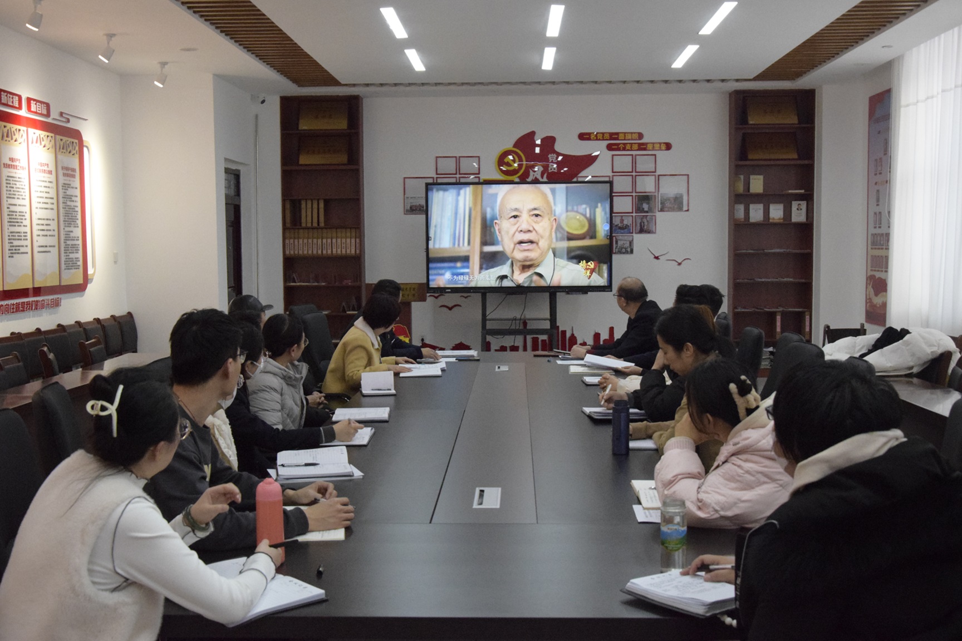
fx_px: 1122
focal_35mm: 42
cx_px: 481
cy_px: 320
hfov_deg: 46.4
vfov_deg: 31.9
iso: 6400
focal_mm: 28
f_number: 8
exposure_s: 1/400
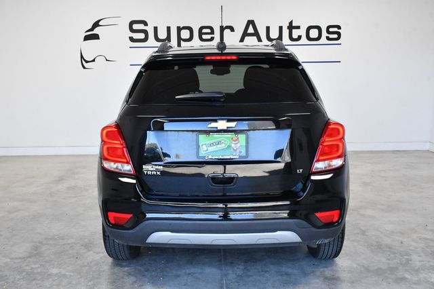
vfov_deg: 34.2
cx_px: 217
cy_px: 144
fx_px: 470
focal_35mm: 39
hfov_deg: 49.6
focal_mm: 26
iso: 2500
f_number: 9
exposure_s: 1/320
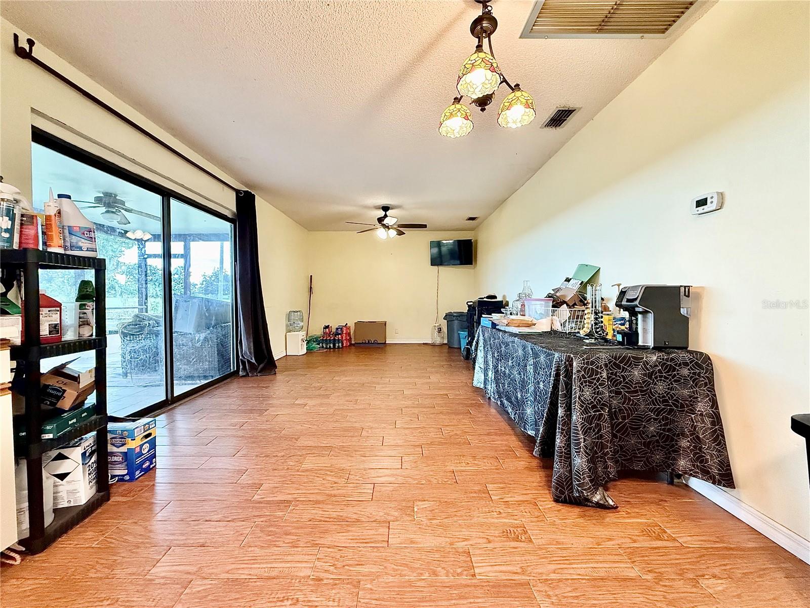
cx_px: 405
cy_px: 304
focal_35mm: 14
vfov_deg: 85.7
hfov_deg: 102.1
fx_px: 328
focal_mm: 2.22
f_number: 2.2
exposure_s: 1/60
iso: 800
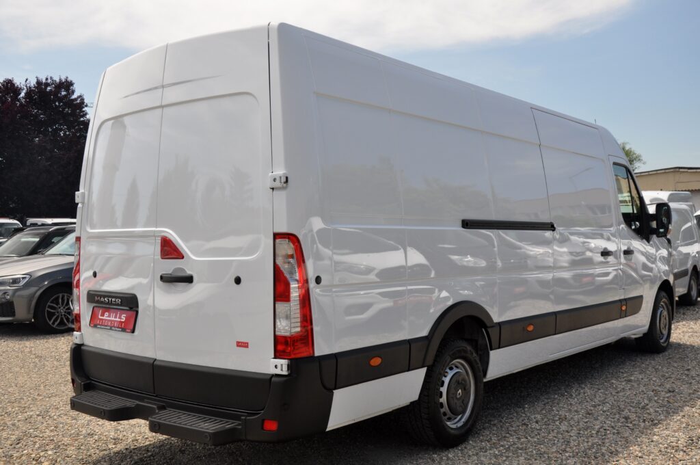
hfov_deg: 51.3
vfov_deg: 35.4
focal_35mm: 38
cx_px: 350
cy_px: 232
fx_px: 728
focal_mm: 25
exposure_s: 1/320
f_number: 9
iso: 500
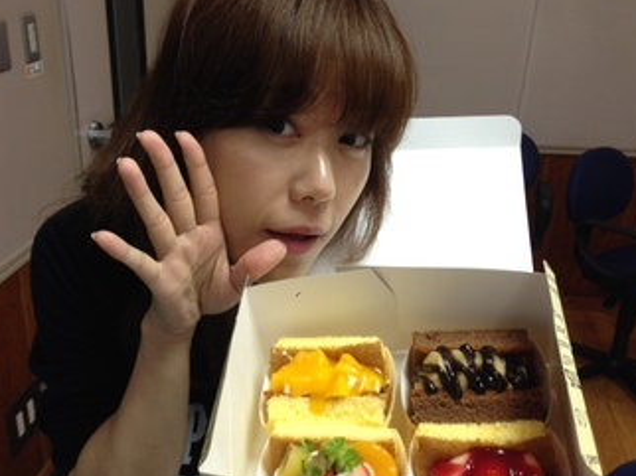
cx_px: 269
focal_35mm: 41
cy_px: 275
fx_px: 753
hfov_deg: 45.7
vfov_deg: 35.0
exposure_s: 1/20
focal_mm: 4.12
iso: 80
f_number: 2.4
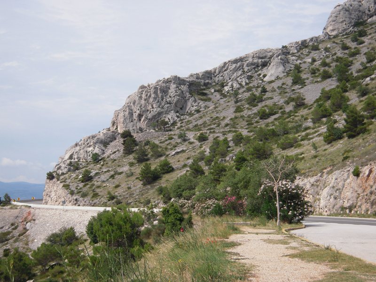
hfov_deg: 32.7
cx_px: 188
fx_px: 641
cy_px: 141
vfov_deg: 24.8
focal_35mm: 59
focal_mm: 10.5
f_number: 7.7
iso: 100
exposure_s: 1/250
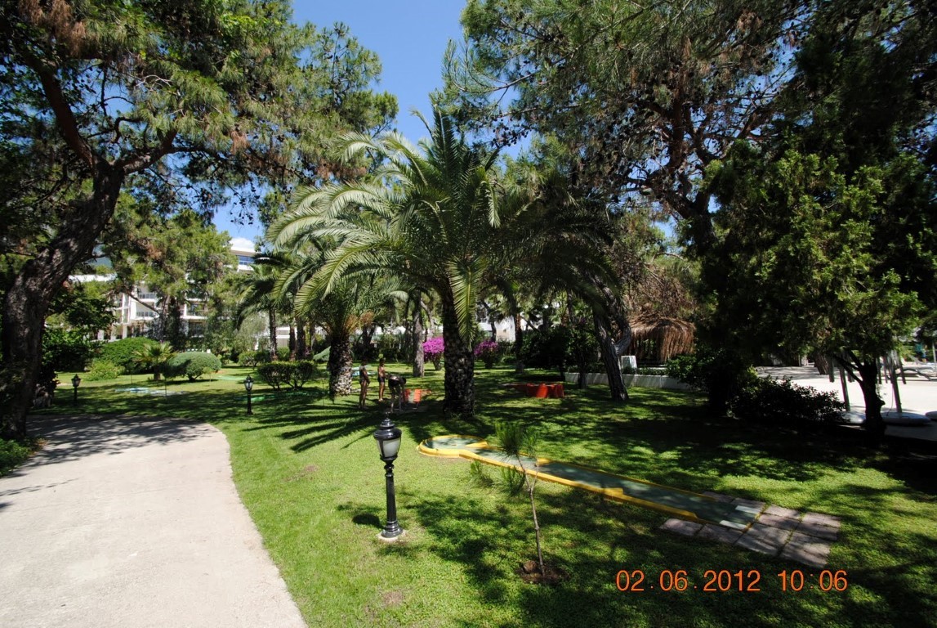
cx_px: 468
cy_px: 314
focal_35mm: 15
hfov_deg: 100.3
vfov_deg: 77.5
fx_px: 391
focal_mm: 10
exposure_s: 1/200
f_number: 7.1
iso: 100
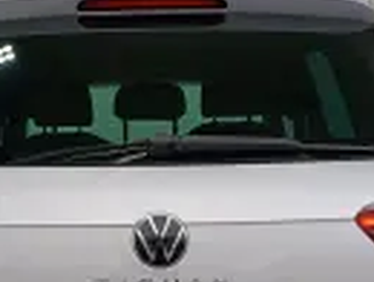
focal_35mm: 69
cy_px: 273
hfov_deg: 28.0
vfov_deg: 20.8
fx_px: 747
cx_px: 144
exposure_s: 1/151
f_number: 1.8
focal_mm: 4.65
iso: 50
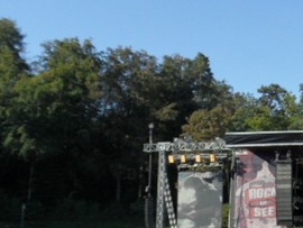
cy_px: 133
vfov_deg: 20.7
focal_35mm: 71
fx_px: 622
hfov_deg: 23.6
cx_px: 412
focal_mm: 3.9
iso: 80
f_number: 3.2
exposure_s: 1/750
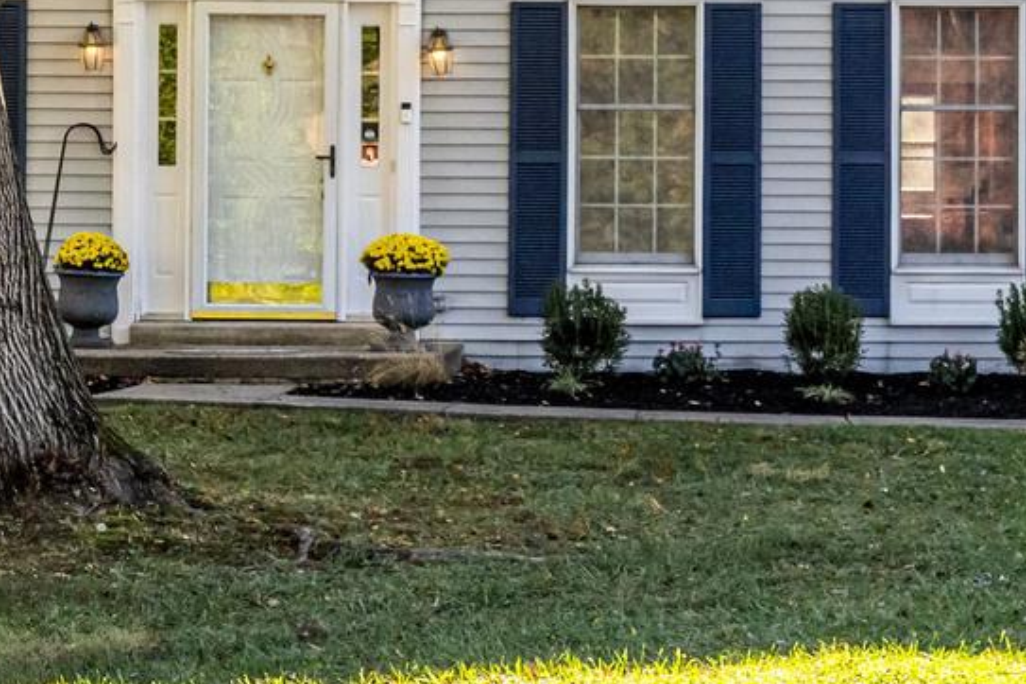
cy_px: -80
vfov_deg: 11.5
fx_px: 3334
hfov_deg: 17.4
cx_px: 763
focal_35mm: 117
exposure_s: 1/500
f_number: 8
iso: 500
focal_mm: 21
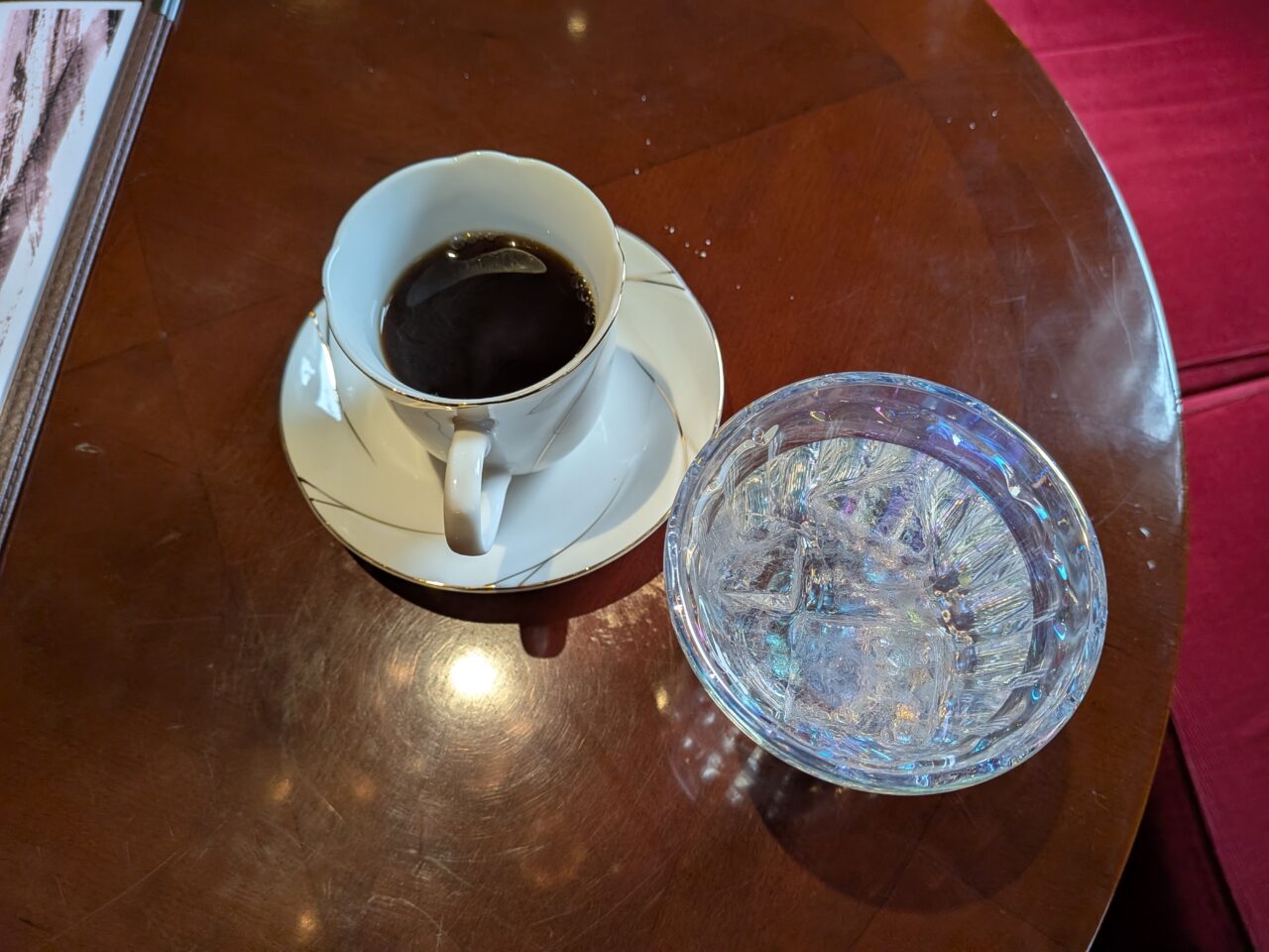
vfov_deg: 56.8
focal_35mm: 24
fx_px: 880
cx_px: 634
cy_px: 476
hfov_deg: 71.6
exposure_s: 1/120
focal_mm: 4.53
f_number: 1.7
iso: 169
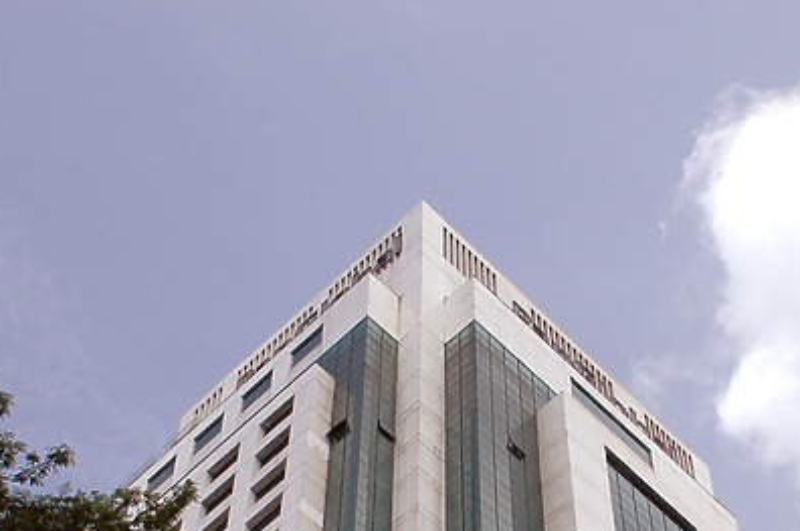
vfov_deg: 15.7
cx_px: 426
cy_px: 533
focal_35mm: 85
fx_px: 1890
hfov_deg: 23.9
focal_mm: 25
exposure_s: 1/400
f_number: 10
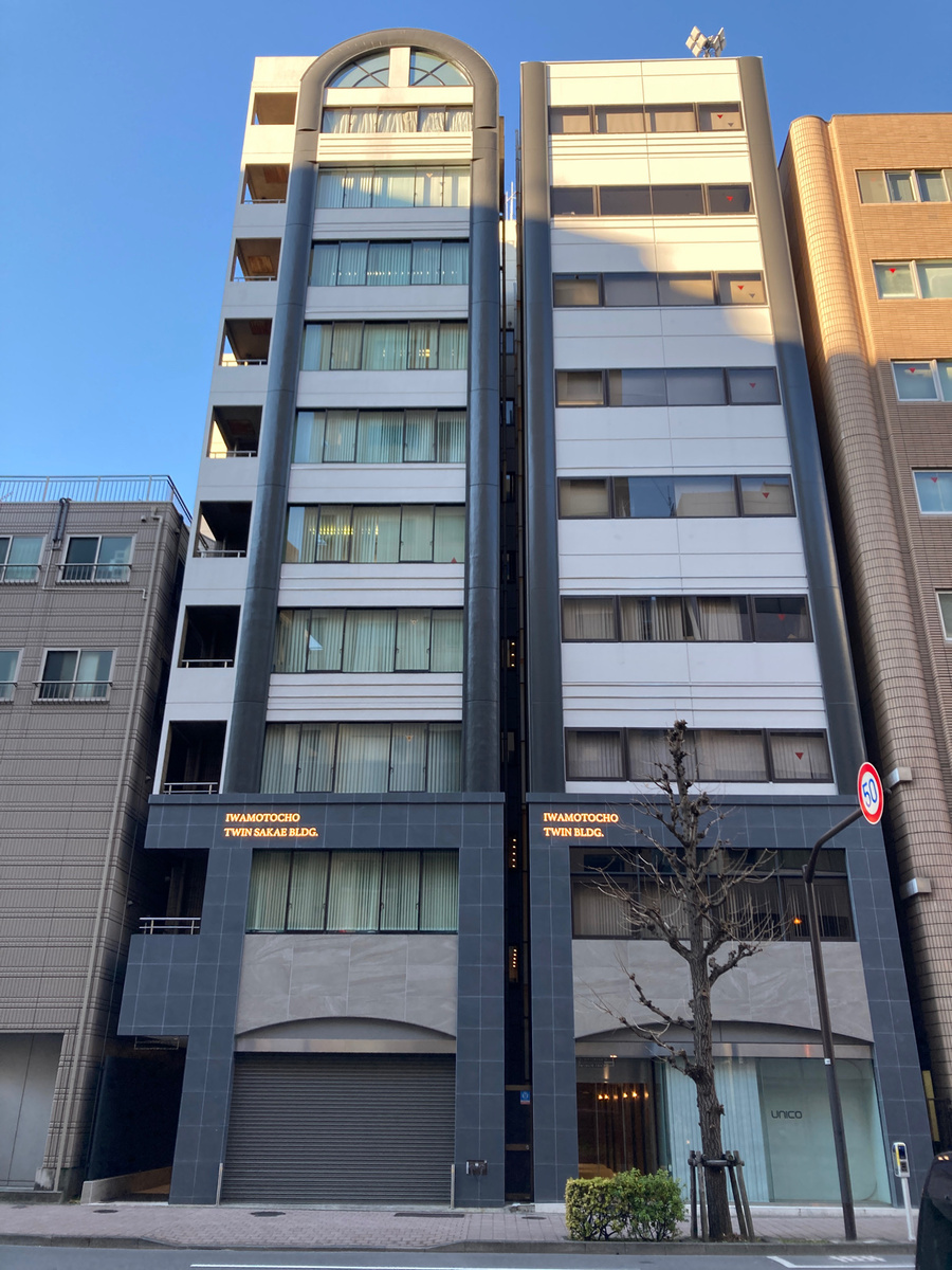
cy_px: 635
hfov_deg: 49.7
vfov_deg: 63.4
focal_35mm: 28
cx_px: 476
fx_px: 1027
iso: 20
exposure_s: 1/192
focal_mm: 3.99
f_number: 1.8
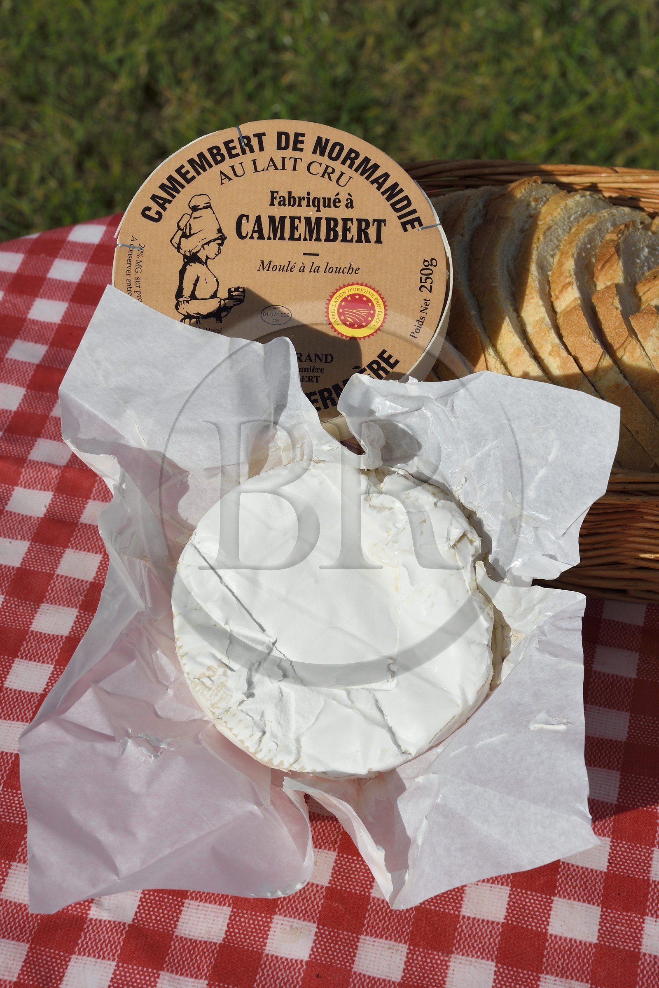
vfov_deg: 28.8
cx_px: 330
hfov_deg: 19.5
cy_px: 494
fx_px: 1922
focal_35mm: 70
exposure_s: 1/250
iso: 200
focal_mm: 70
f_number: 18
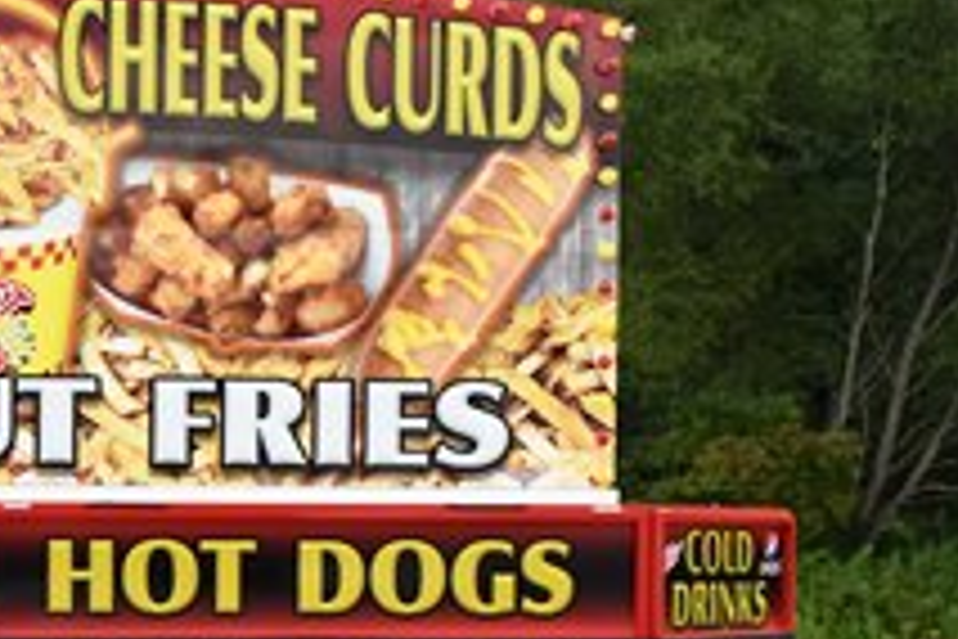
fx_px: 2927
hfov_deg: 17.9
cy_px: 603
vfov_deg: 12.3
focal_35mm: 110
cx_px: -85
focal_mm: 26
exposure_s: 1/500
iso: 500
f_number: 8
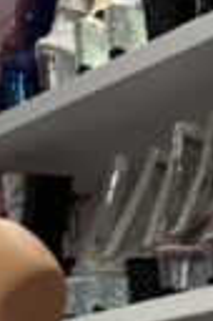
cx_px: -103
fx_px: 1130
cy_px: 702
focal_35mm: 127
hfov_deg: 10.4
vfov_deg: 13.2
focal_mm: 5.7
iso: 80
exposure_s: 1/60
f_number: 1.5
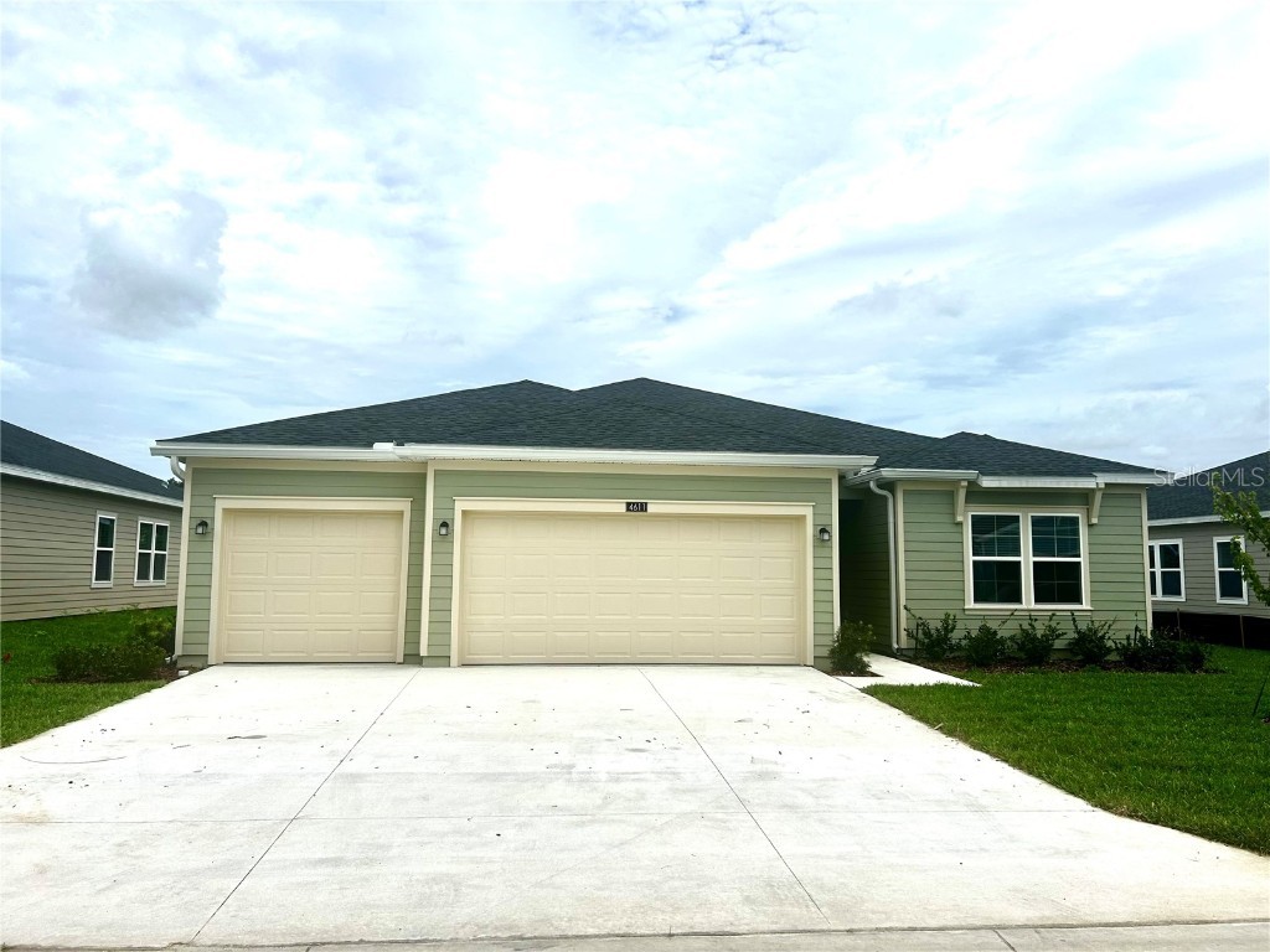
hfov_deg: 67.3
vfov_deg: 53.1
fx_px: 954
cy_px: 476
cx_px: 635
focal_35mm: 26
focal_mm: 5.7
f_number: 1.5
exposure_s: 1/11364
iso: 50
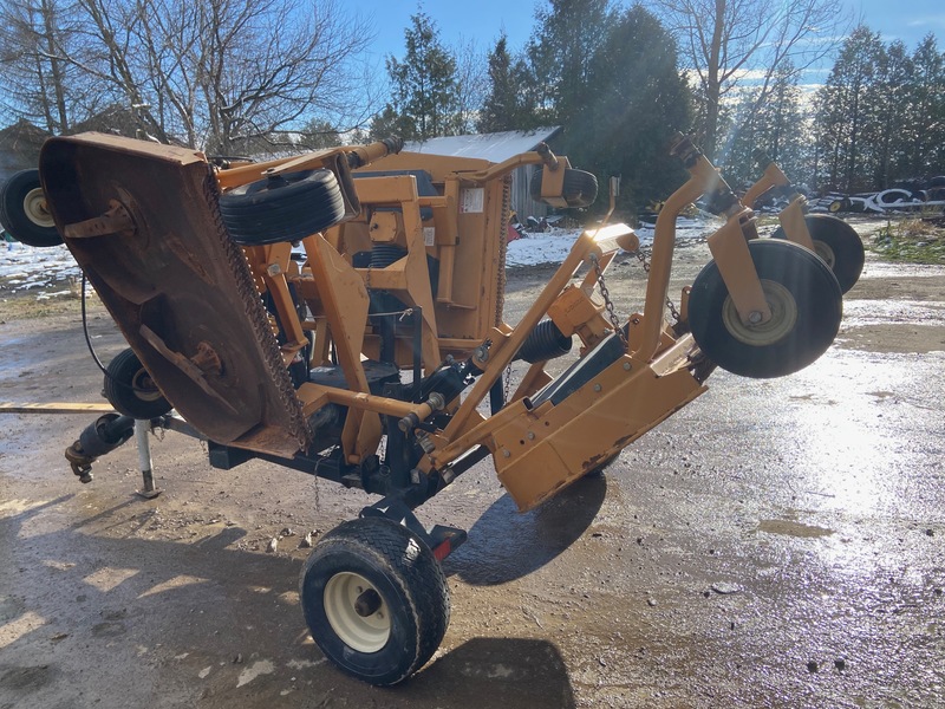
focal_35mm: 26
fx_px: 710
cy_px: 354
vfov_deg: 53.1
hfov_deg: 67.3
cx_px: 472
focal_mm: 4.25
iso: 32
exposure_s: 1/2268
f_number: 1.8
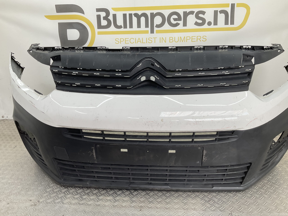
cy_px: 108
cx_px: 144
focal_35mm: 29
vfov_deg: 48.2
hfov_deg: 61.7
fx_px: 241
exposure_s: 1/120
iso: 16
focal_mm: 3
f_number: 1.8
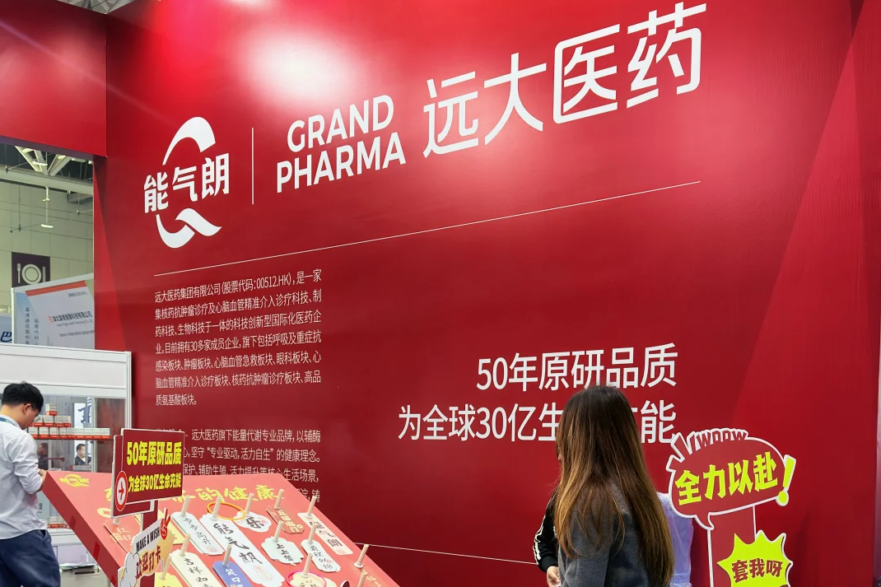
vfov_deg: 26.8
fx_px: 1199
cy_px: 496
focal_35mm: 49
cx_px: 440
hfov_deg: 40.3
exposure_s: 1/100
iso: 100
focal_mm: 6.76
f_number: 1.78
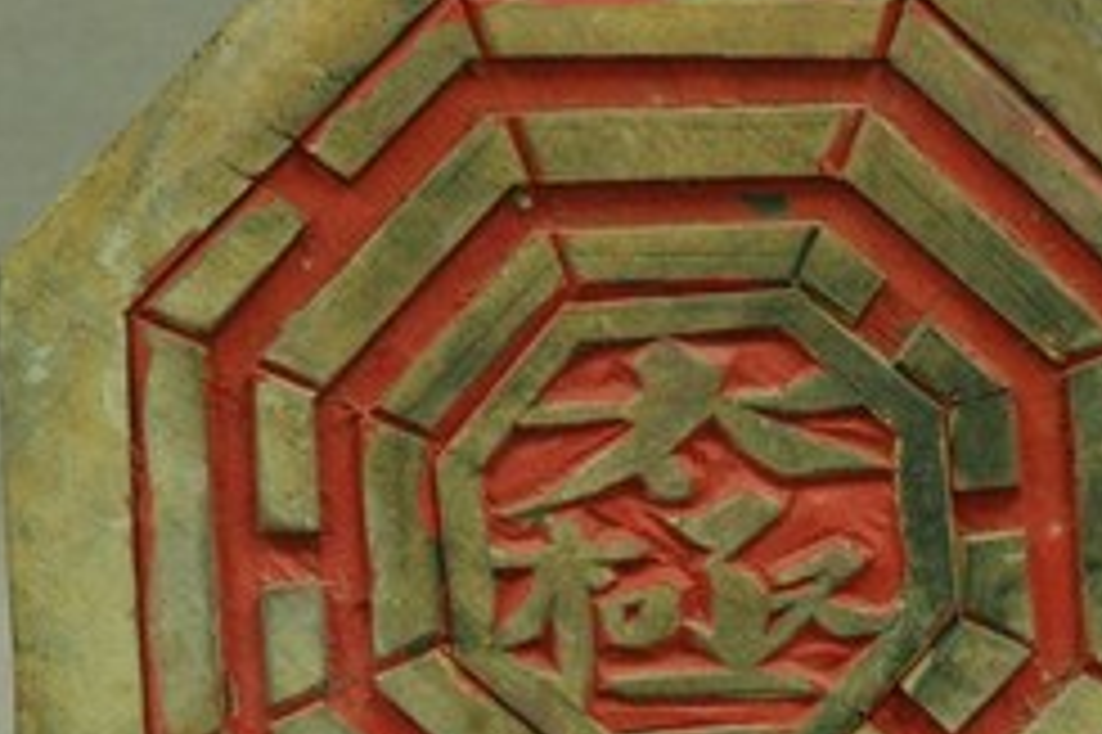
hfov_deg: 7.5
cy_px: 583
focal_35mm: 274
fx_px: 8382
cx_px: 706
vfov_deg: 5.0
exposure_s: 1/5
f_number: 9
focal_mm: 70
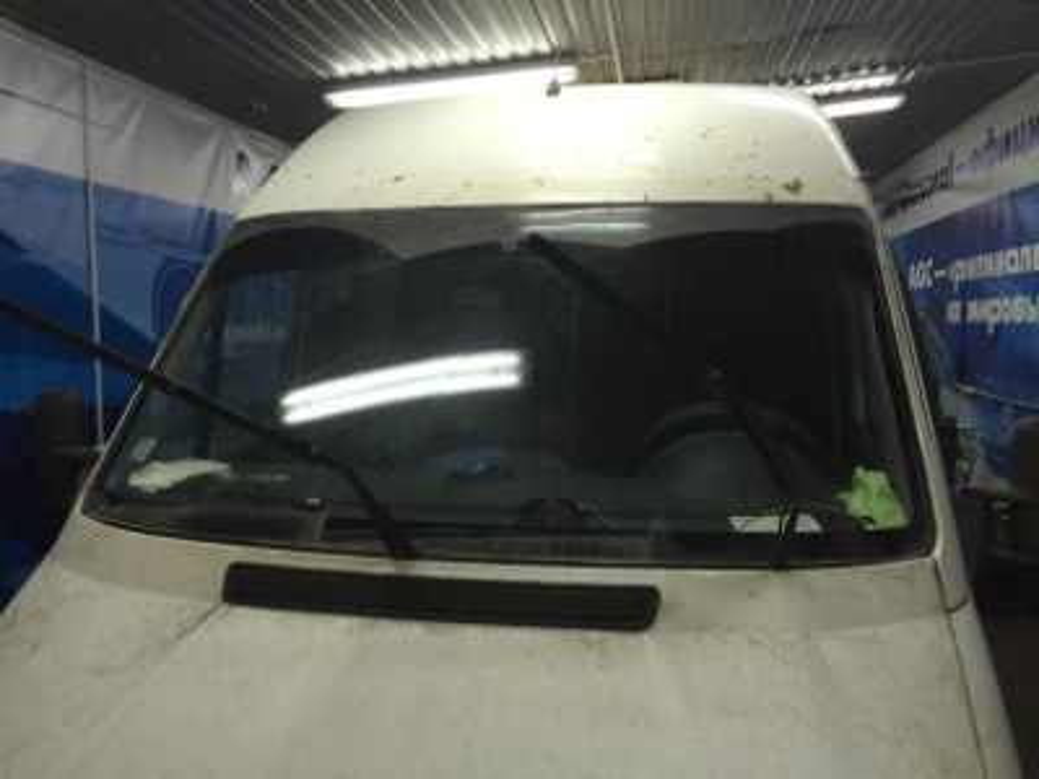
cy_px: 390
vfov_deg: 48.2
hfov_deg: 61.7
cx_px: 520
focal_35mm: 29
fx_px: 870
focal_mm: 4.15
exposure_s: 1/33
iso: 64
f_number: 2.2
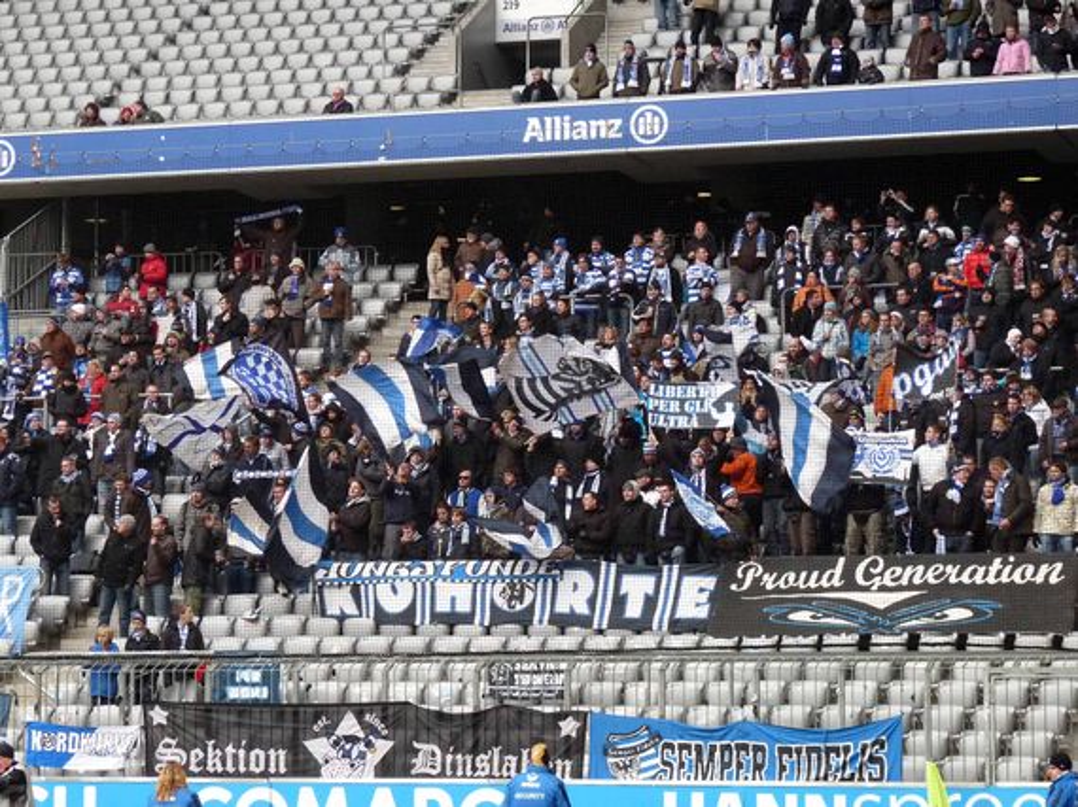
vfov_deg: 12.7
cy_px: 404
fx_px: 3642
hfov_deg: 16.8
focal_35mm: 117
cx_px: 539
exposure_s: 1/200
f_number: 3.6
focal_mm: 20.8
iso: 400
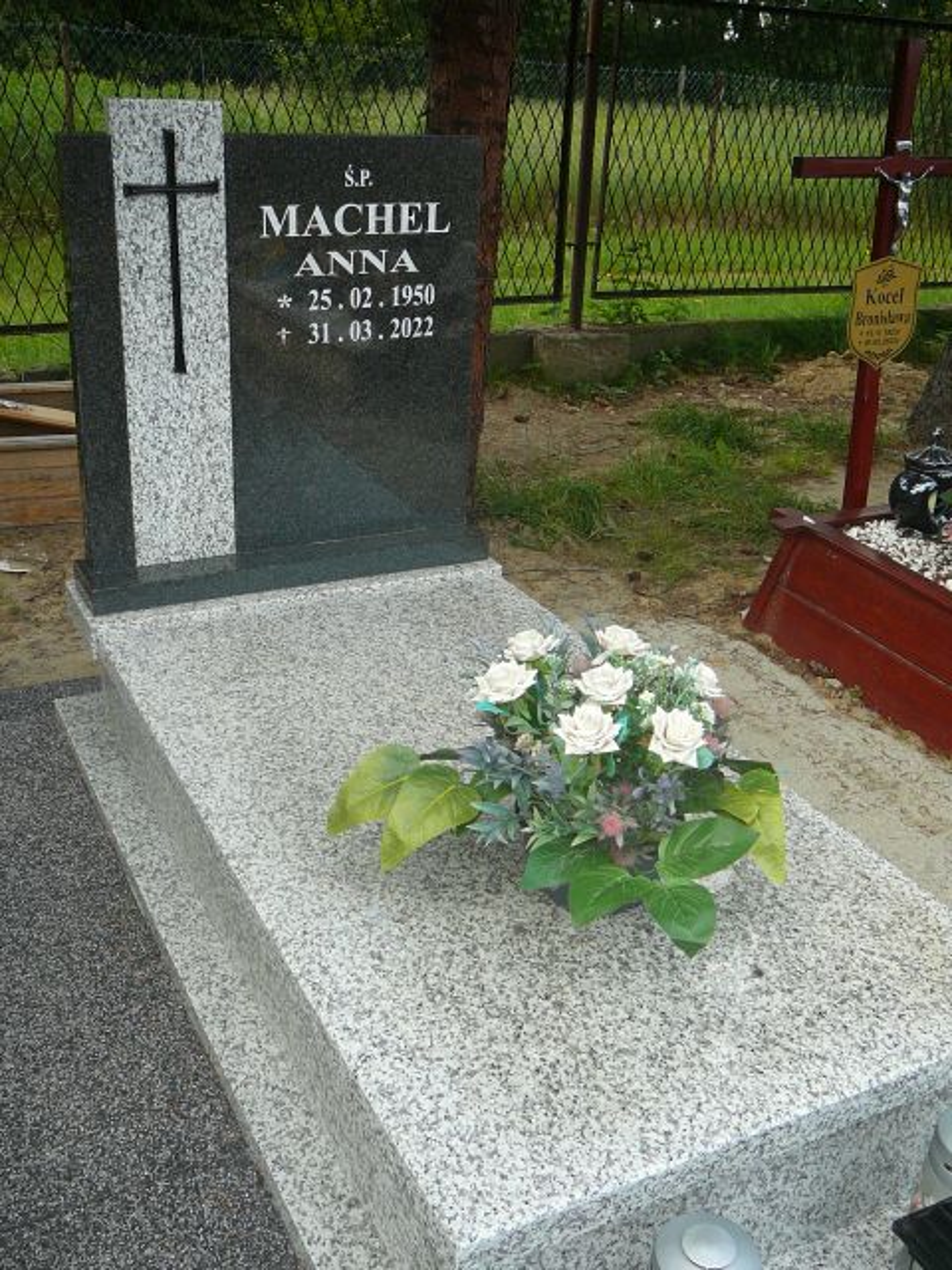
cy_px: 635
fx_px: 1283
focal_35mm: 35
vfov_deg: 52.6
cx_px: 476
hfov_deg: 40.7
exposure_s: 1/250
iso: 80
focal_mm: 5.2
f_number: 2.8
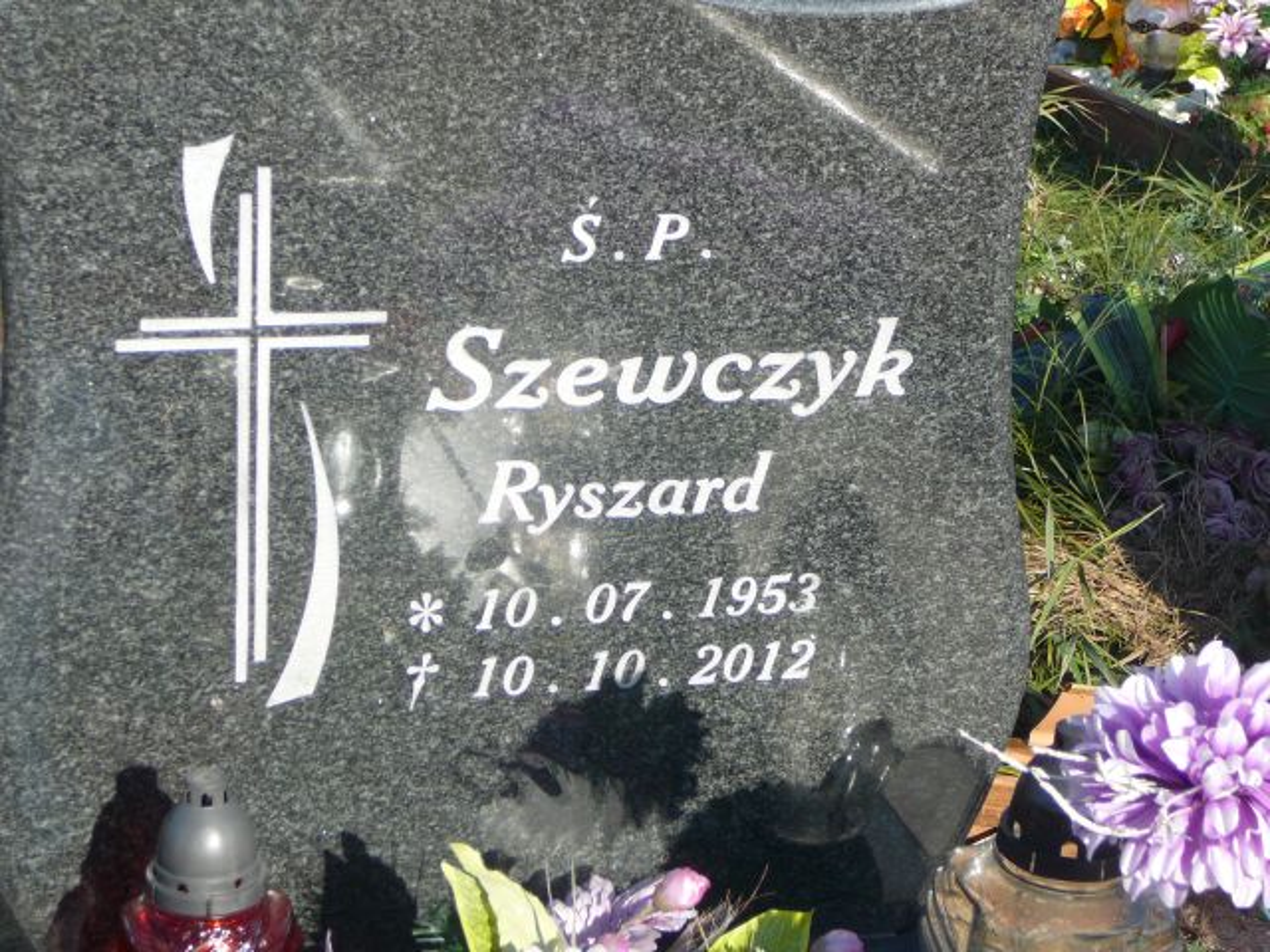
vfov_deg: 19.1
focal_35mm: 77
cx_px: 635
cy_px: 476
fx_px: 2825
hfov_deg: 25.3
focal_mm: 11.5
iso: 80
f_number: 3.7
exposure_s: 1/400
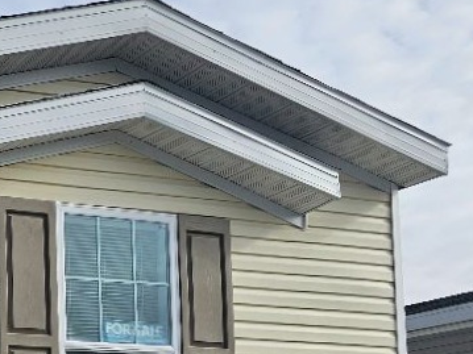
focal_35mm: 64
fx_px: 874
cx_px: -120
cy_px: 404
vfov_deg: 21.6
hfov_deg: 26.3
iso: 10
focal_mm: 6.3
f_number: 1.7
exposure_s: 1/1410
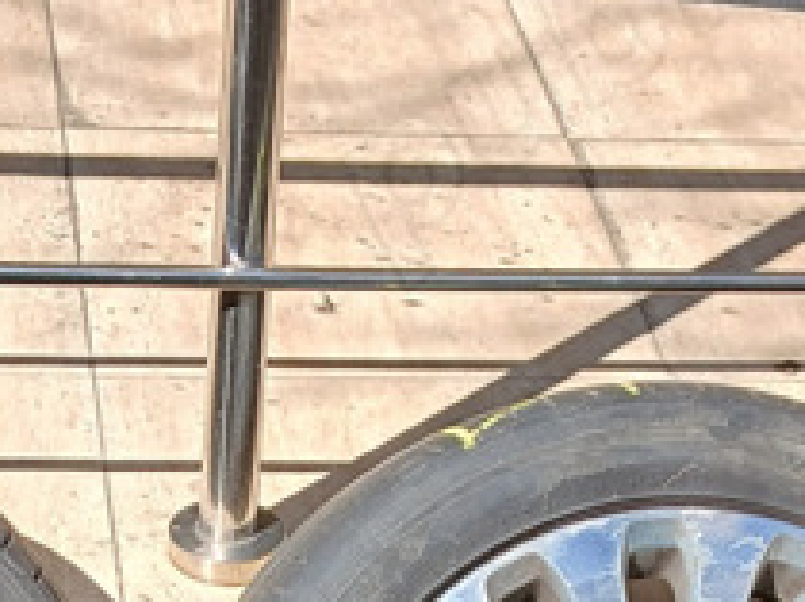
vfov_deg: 11.3
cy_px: 978
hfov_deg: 15.9
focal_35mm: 124
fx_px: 2880
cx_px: 299
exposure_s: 1/280
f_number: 1.8
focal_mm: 3.98
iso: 20
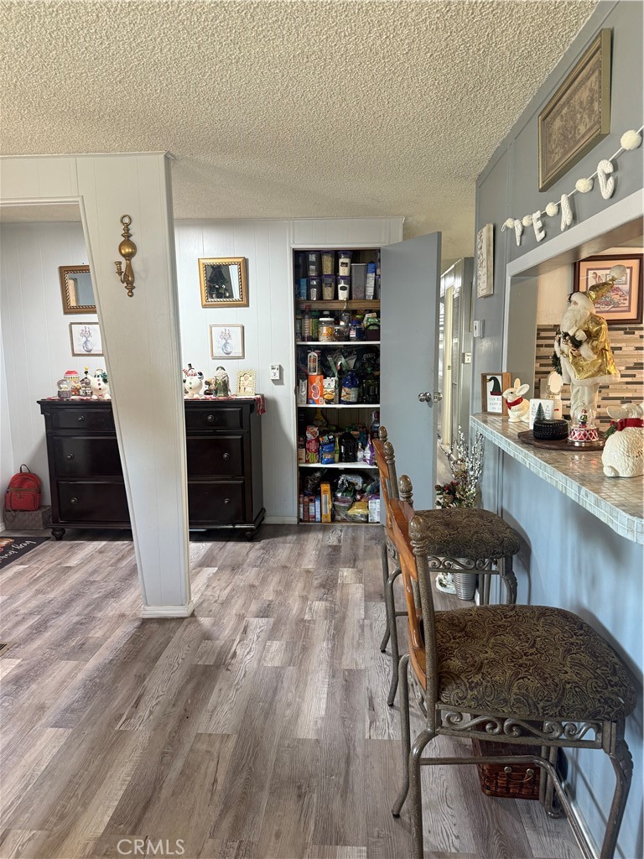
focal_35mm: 24
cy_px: 430
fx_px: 595
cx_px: 322
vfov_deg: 71.6
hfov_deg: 56.8
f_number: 1.78
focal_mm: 6.76
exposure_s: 1/60
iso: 250
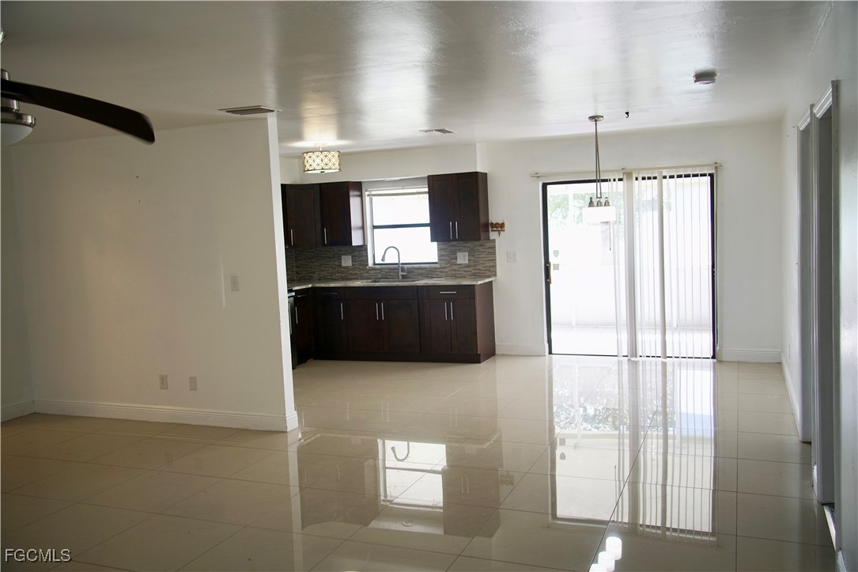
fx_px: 739
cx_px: 429
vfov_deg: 42.3
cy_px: 286
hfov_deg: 60.3
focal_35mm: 31
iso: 200
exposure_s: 1/60
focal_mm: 31
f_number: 4
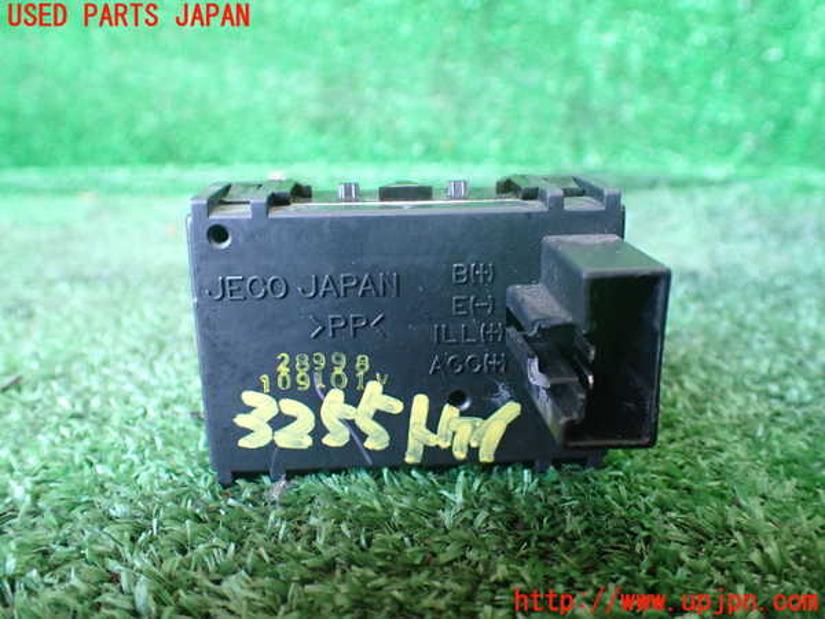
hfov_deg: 60.0
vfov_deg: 46.8
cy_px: 310
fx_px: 715
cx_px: 412
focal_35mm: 30
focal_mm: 5.4
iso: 800
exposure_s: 1/50
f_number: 2.3
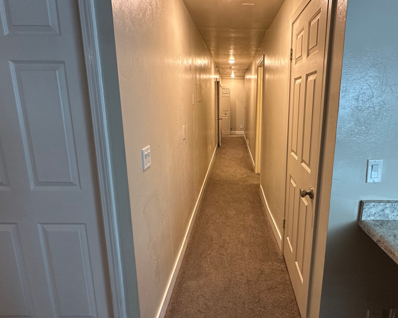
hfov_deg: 74.4
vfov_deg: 63.1
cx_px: 233
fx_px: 259
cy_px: 157
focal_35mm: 22
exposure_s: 1/60
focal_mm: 2.22
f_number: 2.2
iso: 200
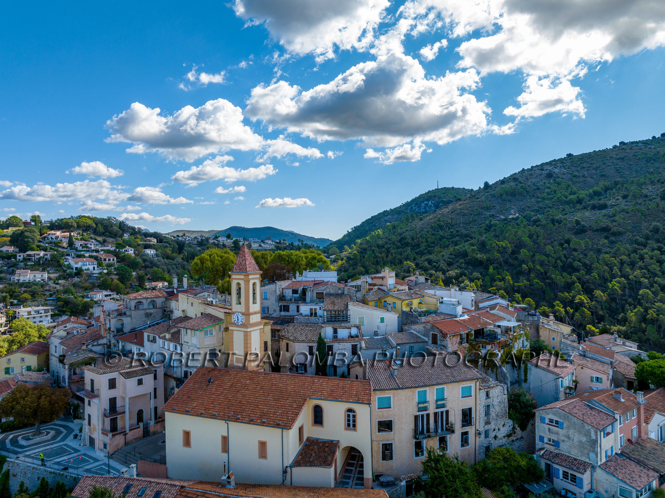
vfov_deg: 56.8
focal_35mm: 24
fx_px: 461
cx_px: 332
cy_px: 249
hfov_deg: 71.6
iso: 100
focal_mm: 12.3
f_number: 8
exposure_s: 1/160
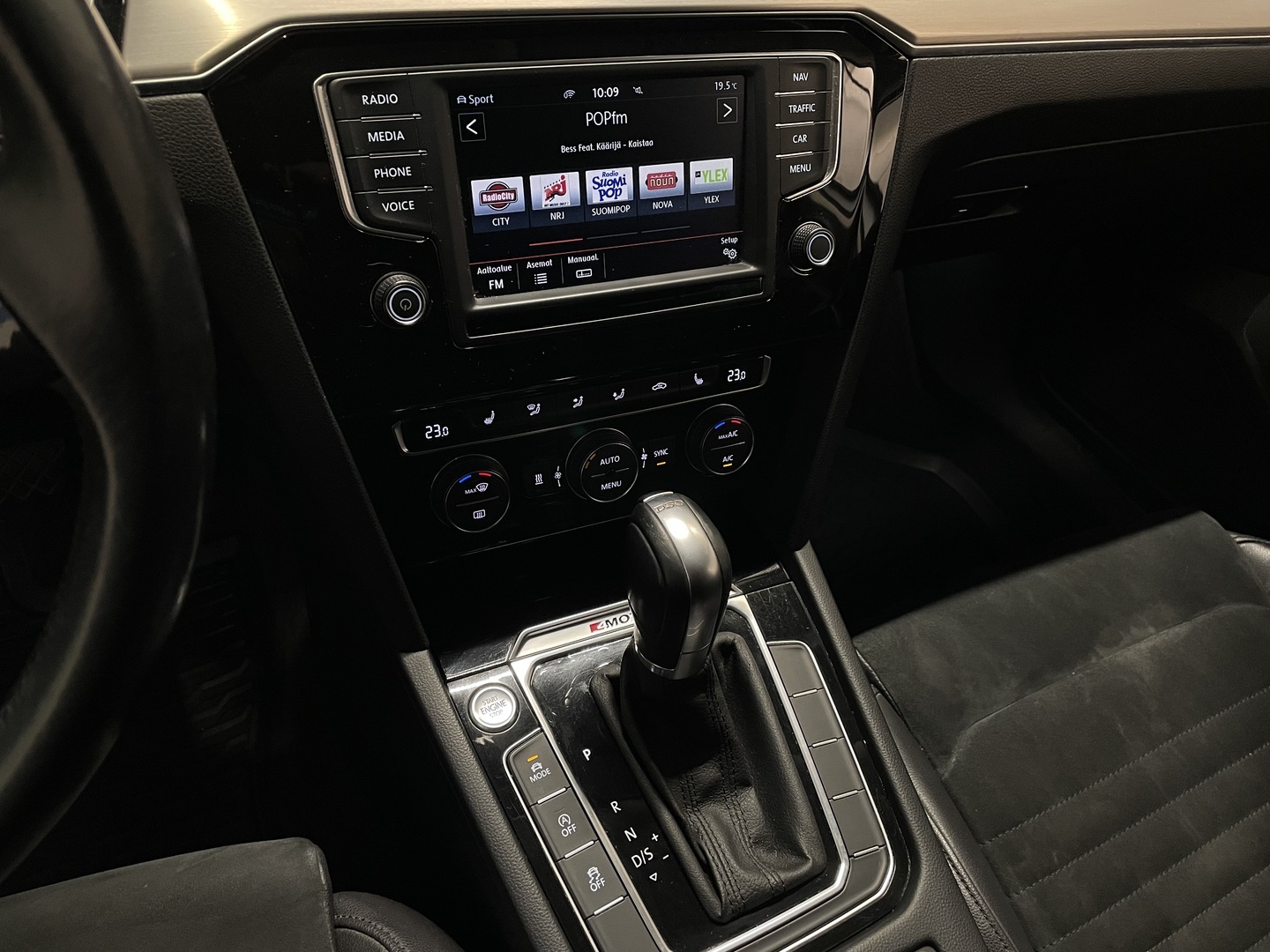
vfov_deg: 53.1
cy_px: 476
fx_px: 954
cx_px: 635
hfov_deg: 67.3
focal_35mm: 26
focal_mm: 4.2
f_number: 1.6
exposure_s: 1/56
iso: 250
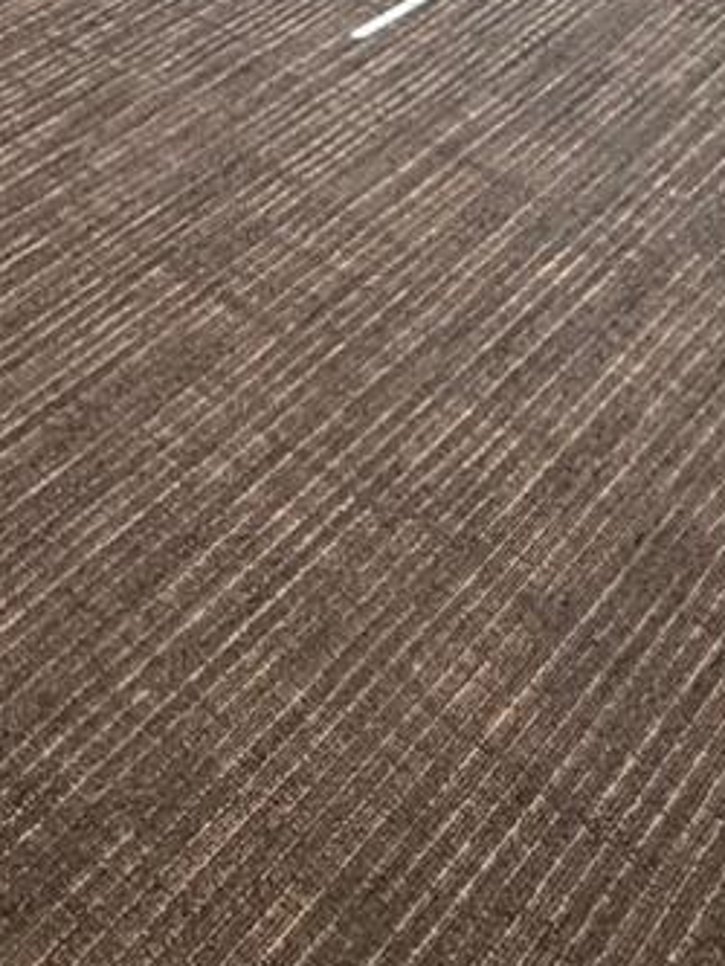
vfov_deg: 23.4
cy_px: -554
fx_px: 1758
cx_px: -22
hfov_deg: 22.3
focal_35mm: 63
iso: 160
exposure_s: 1/99
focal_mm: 2.22
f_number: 2.2
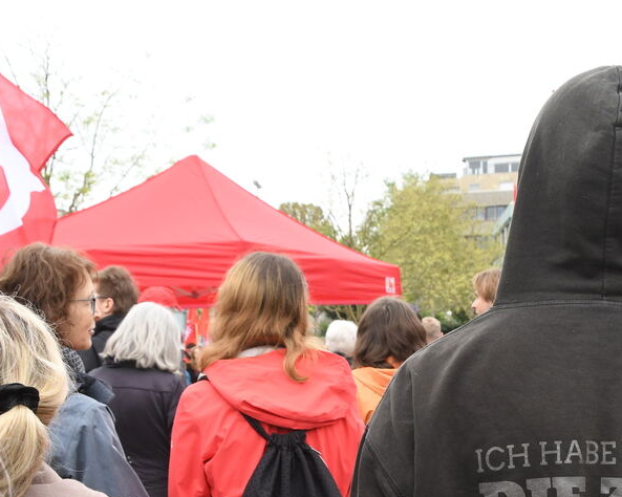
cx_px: 431
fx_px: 1049
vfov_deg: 26.0
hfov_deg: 32.7
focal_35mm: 57
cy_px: 418
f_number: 7.1
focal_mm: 20
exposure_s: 1/250
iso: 640
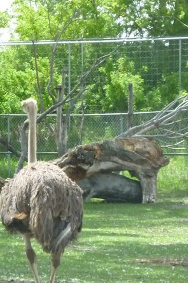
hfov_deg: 4.9
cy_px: 141
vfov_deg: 7.4
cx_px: 24
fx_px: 2185
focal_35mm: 279
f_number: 5.9
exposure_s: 1/1000
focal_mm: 36
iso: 1600
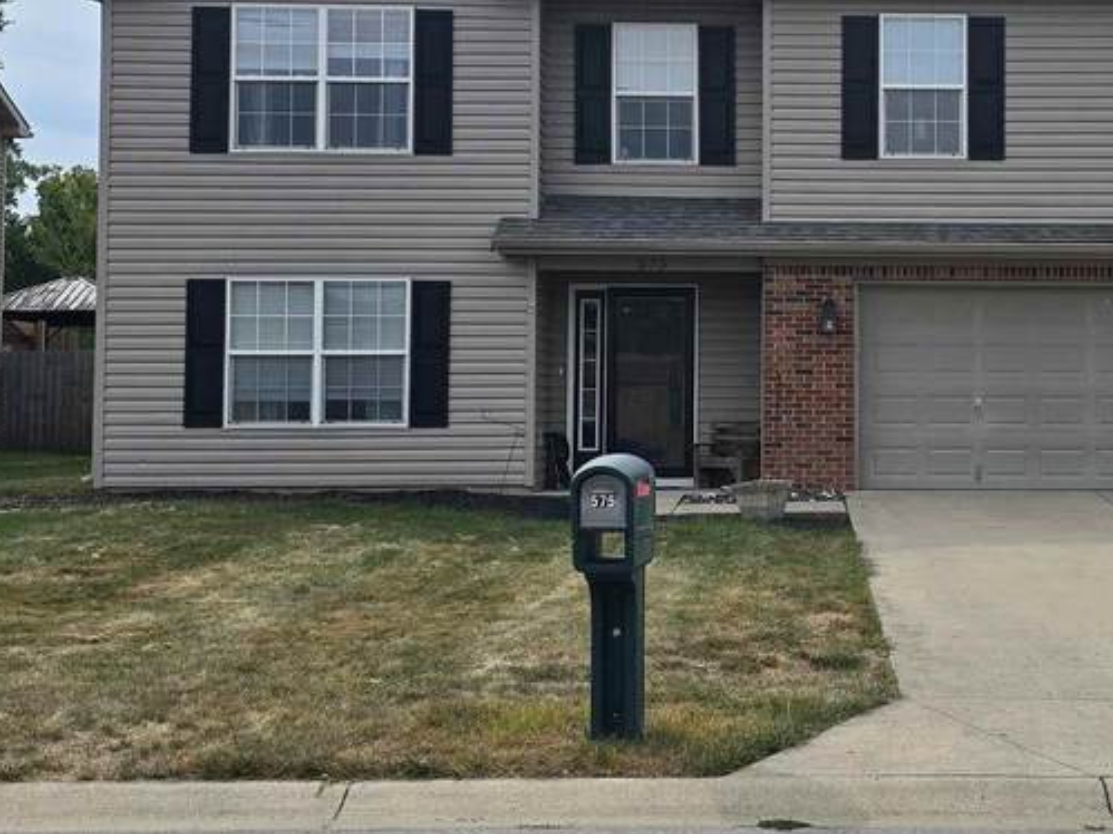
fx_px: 1897
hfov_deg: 32.1
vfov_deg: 24.7
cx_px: 845
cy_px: 281
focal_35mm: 59
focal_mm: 6.3
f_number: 1.7
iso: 12
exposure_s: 1/1189
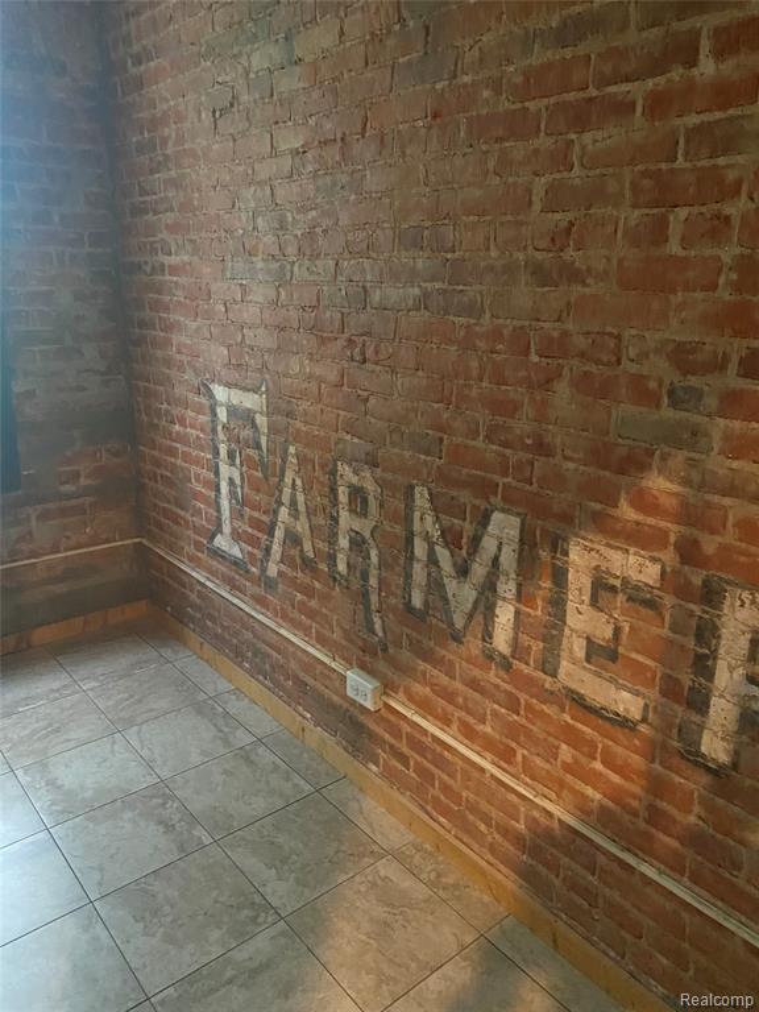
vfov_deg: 67.3
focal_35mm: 26
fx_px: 760
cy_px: 506
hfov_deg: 53.1
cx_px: 380
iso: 800
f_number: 1.8
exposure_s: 1/30
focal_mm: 4.25
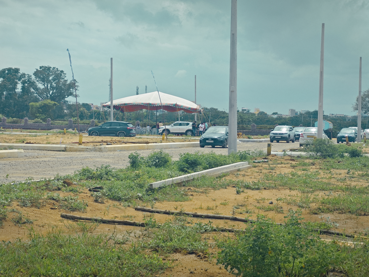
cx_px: 184
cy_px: 138
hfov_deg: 26.0
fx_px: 799
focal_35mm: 75
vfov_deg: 19.6
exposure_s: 1/847
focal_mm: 9
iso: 50
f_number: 2
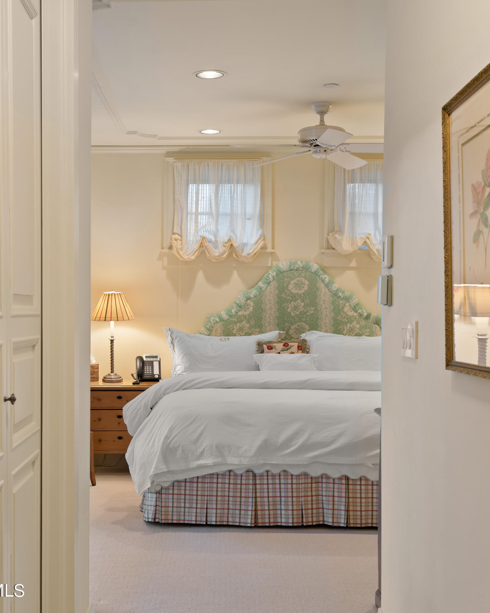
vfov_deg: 37.3
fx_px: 906
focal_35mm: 50
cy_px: 308
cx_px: 169
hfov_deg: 30.1
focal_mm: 35
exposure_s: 1
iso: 100
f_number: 7.1
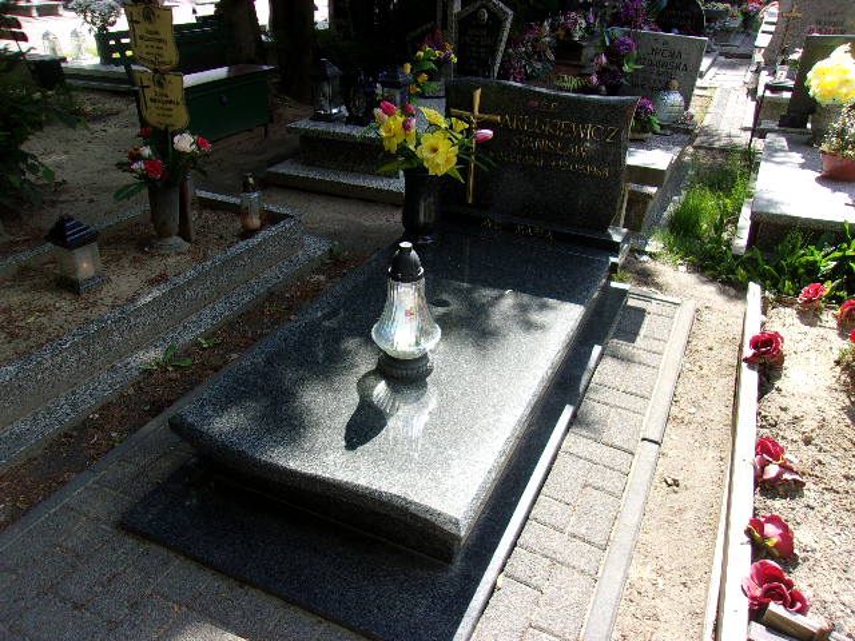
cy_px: 320
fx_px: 667
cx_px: 428
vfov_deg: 51.4
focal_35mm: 27
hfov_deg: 65.3
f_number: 3
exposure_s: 1/400
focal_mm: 4.9
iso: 80
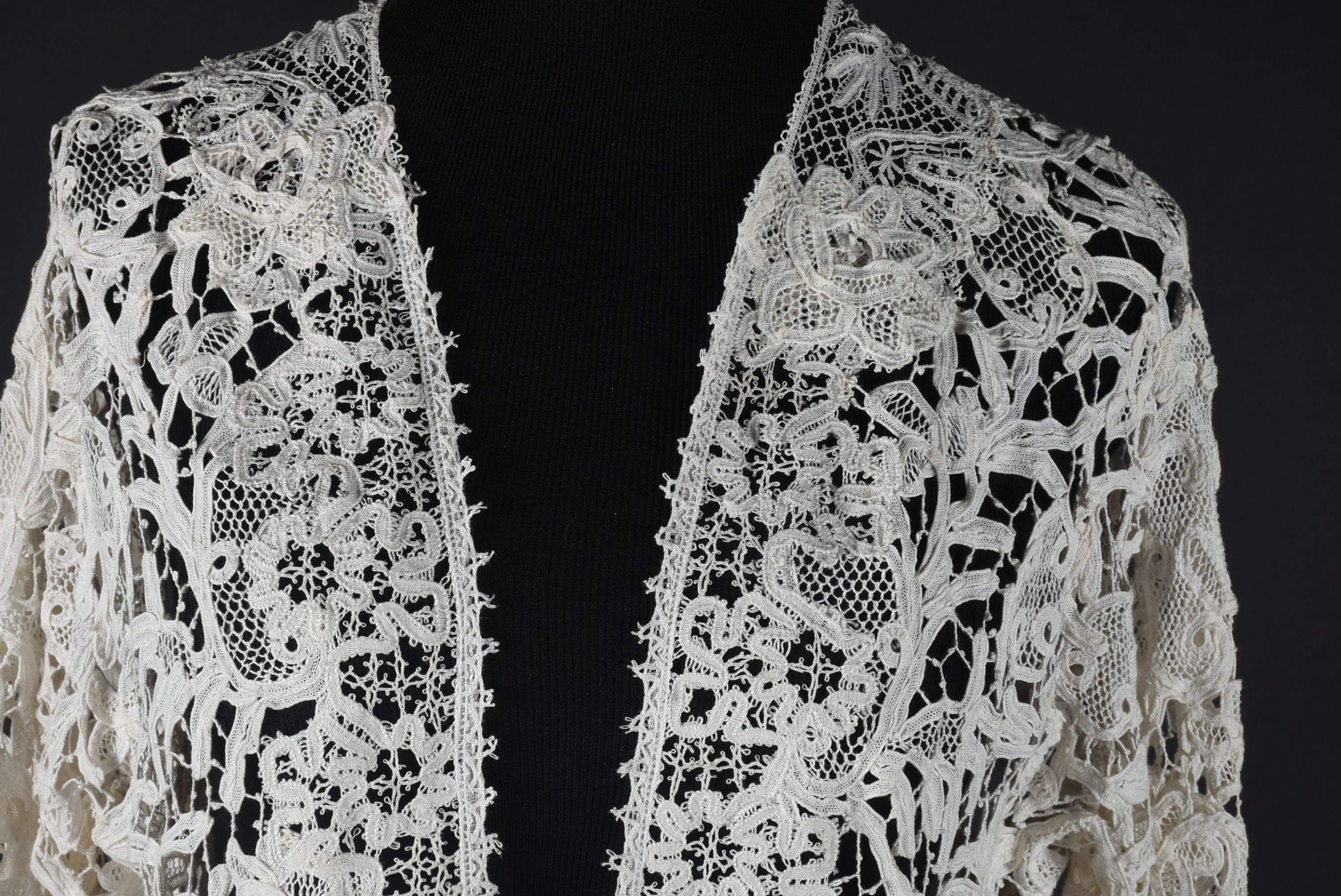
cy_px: 448
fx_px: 3131
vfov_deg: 16.3
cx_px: 670
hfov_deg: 24.2
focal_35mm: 84
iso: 200
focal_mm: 56
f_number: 16
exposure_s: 1/125
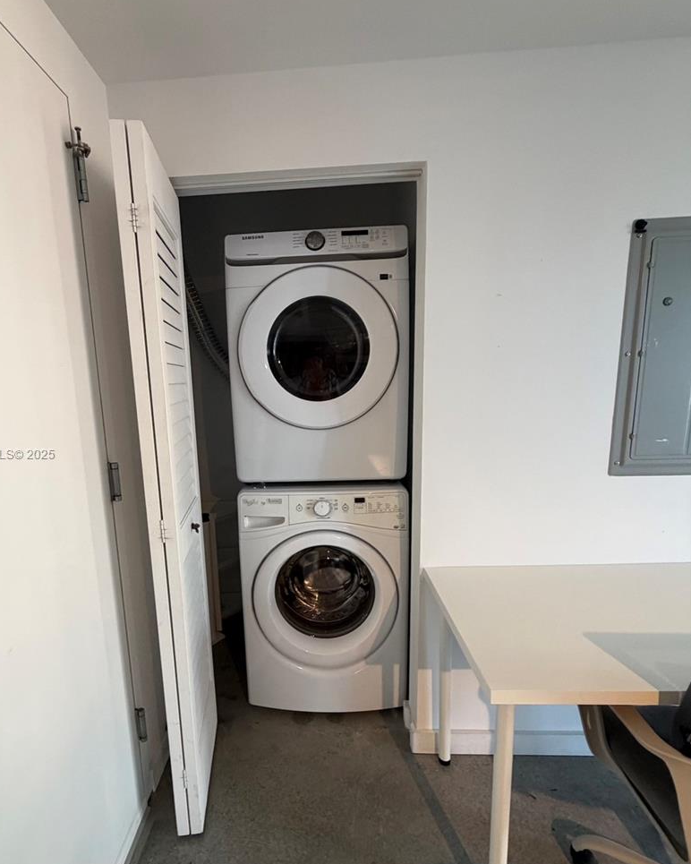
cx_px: 291
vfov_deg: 89.6
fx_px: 435
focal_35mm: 17
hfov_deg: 76.4
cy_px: 455
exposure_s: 1/120
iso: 320
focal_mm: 2.22
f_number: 2.2
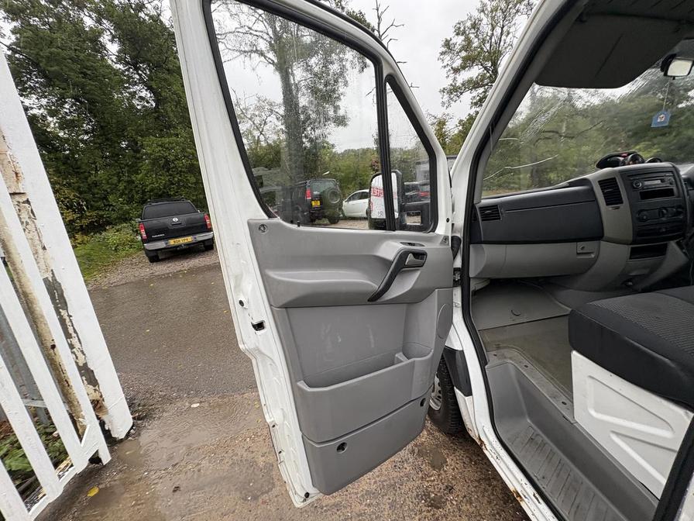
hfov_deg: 102.1
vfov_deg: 85.7
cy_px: 260
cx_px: 347
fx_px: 281
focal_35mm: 14
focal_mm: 2.22
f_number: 2.2
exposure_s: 1/99
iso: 100
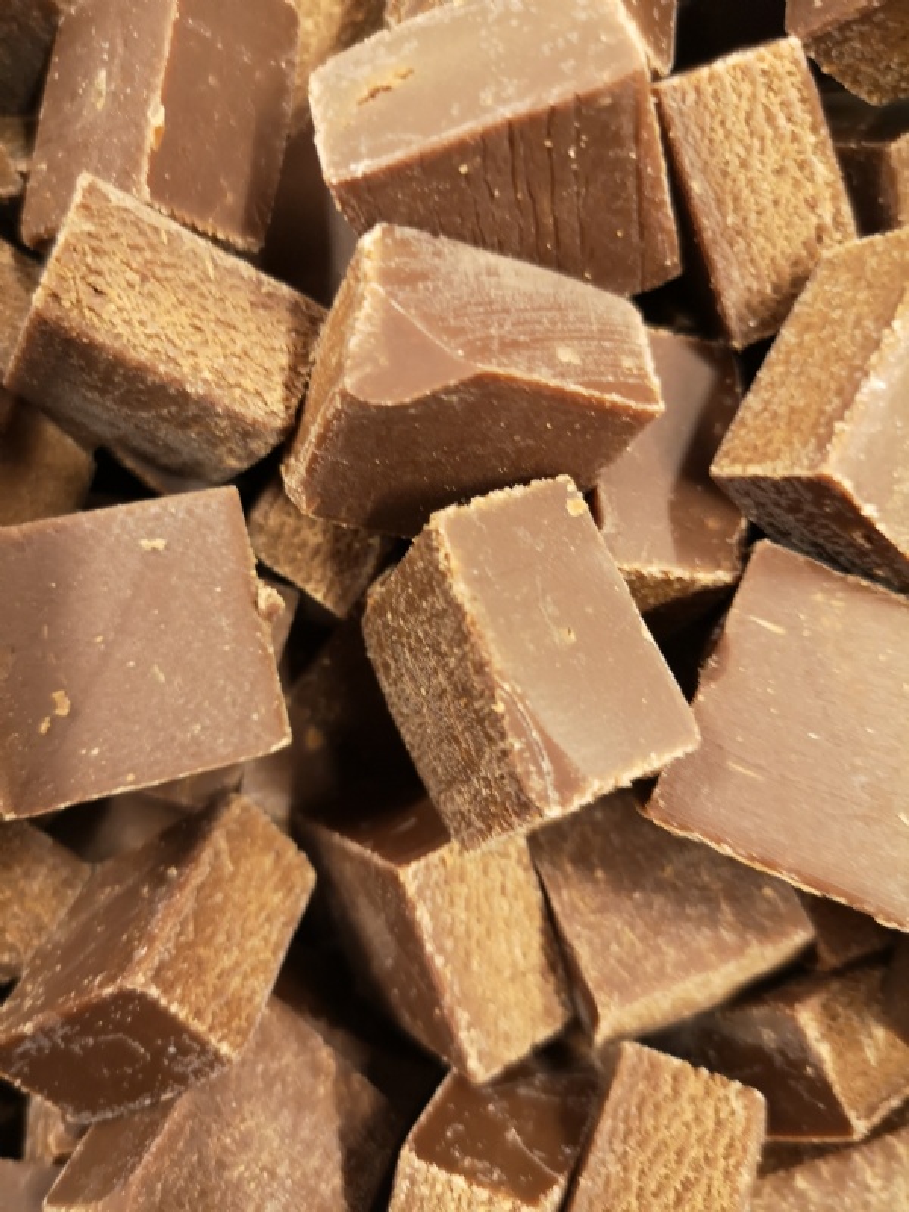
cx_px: 454
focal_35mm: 27
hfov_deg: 51.4
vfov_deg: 65.3
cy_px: 606
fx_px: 945
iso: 500
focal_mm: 3.95
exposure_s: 1/25
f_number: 1.8
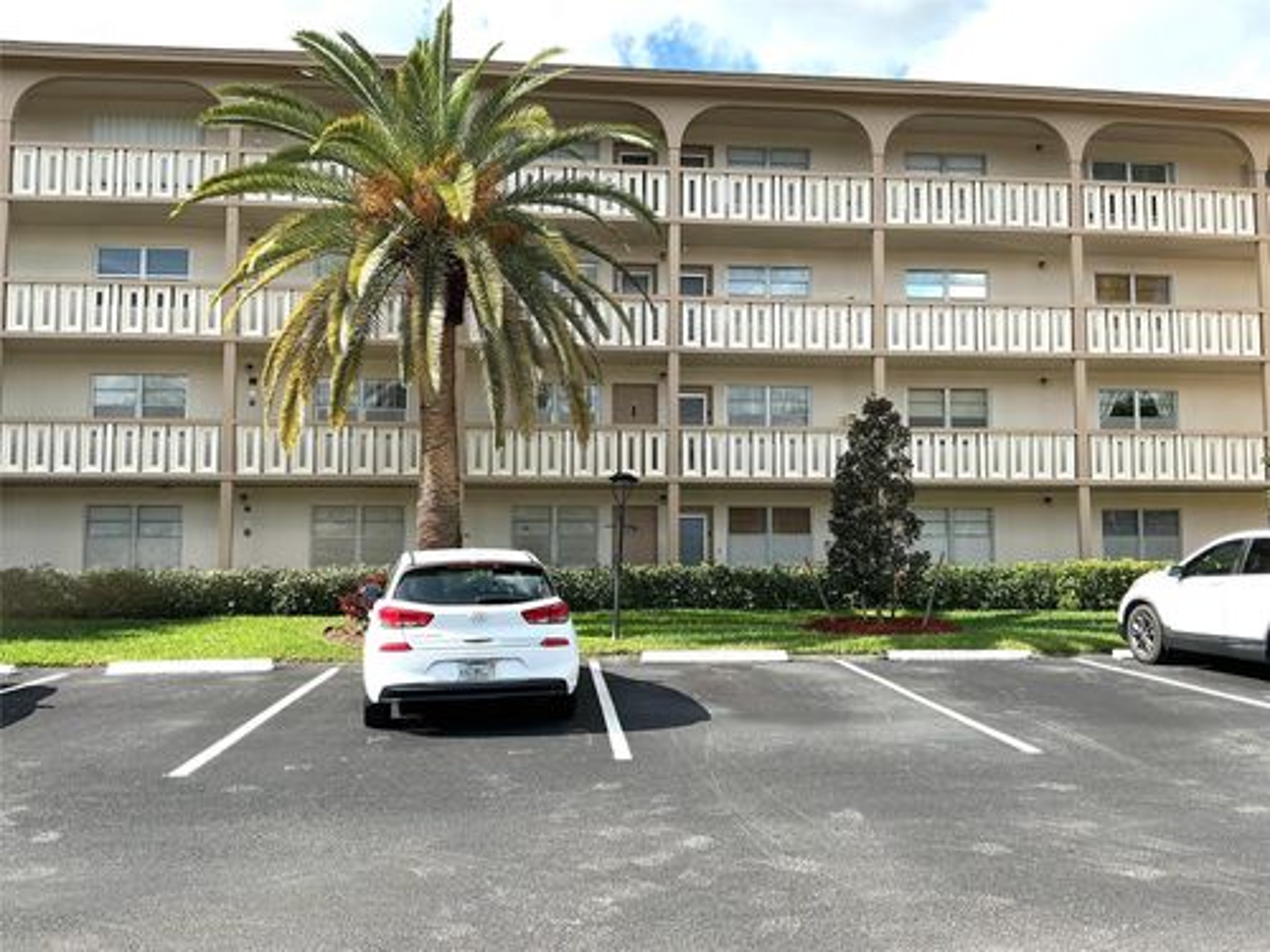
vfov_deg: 48.2
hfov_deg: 61.7
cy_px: 476
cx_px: 635
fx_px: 1064
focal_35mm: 29
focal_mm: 3
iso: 25
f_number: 1.8
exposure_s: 1/912
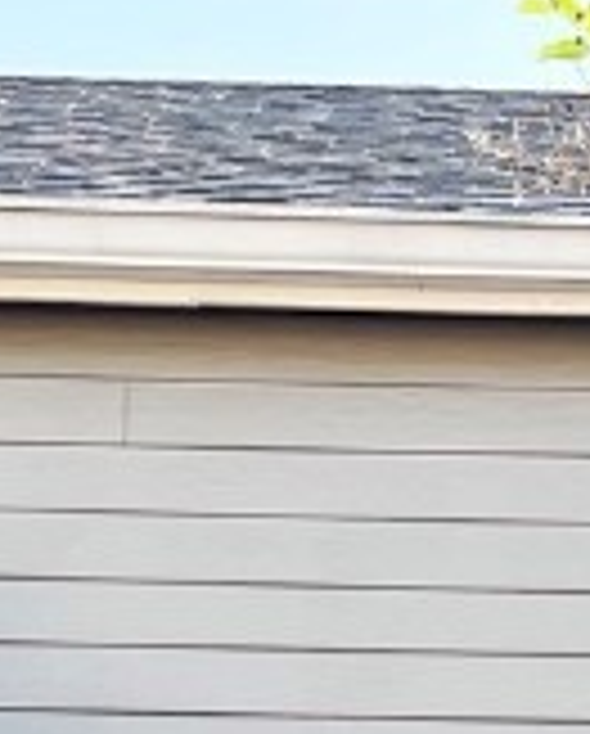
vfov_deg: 10.6
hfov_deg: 9.3
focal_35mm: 159
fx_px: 3461
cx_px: 1076
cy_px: 1698
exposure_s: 1/348
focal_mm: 5.1
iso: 50
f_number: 1.6
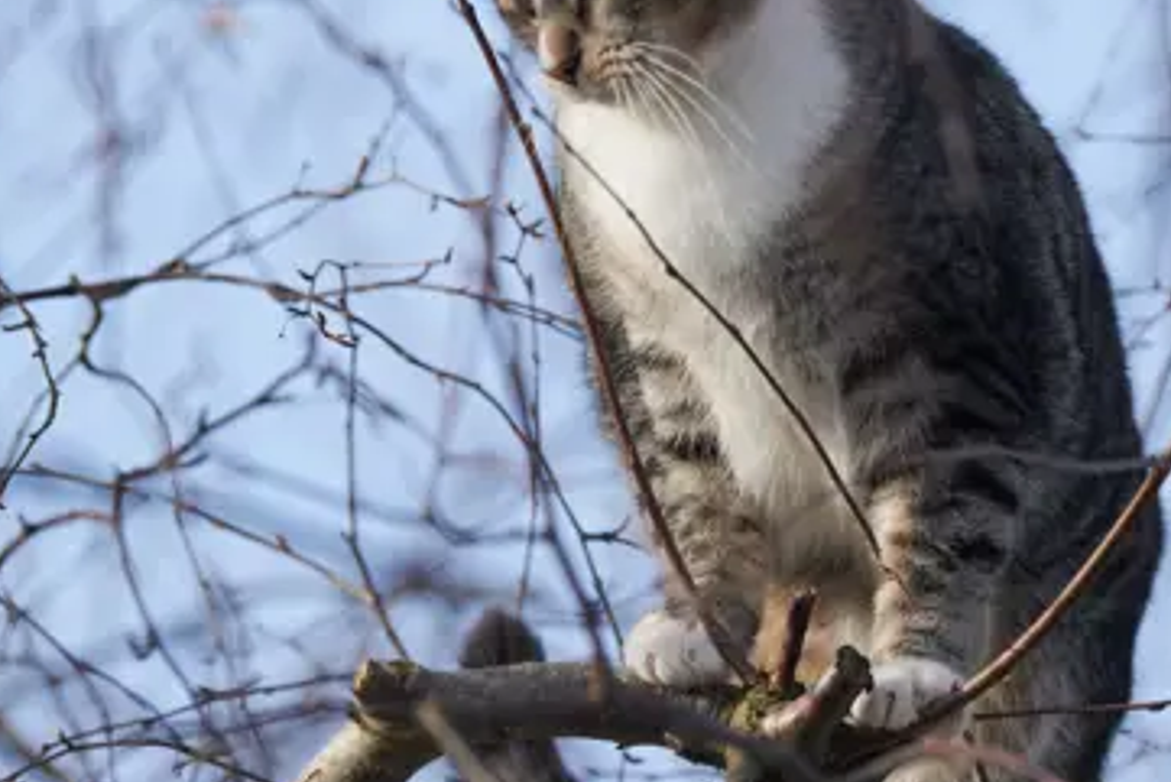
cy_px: 190
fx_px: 10803
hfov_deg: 6.2
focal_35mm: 332
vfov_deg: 4.1
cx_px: 1002
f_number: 3.5
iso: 400
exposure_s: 1/2000
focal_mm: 150
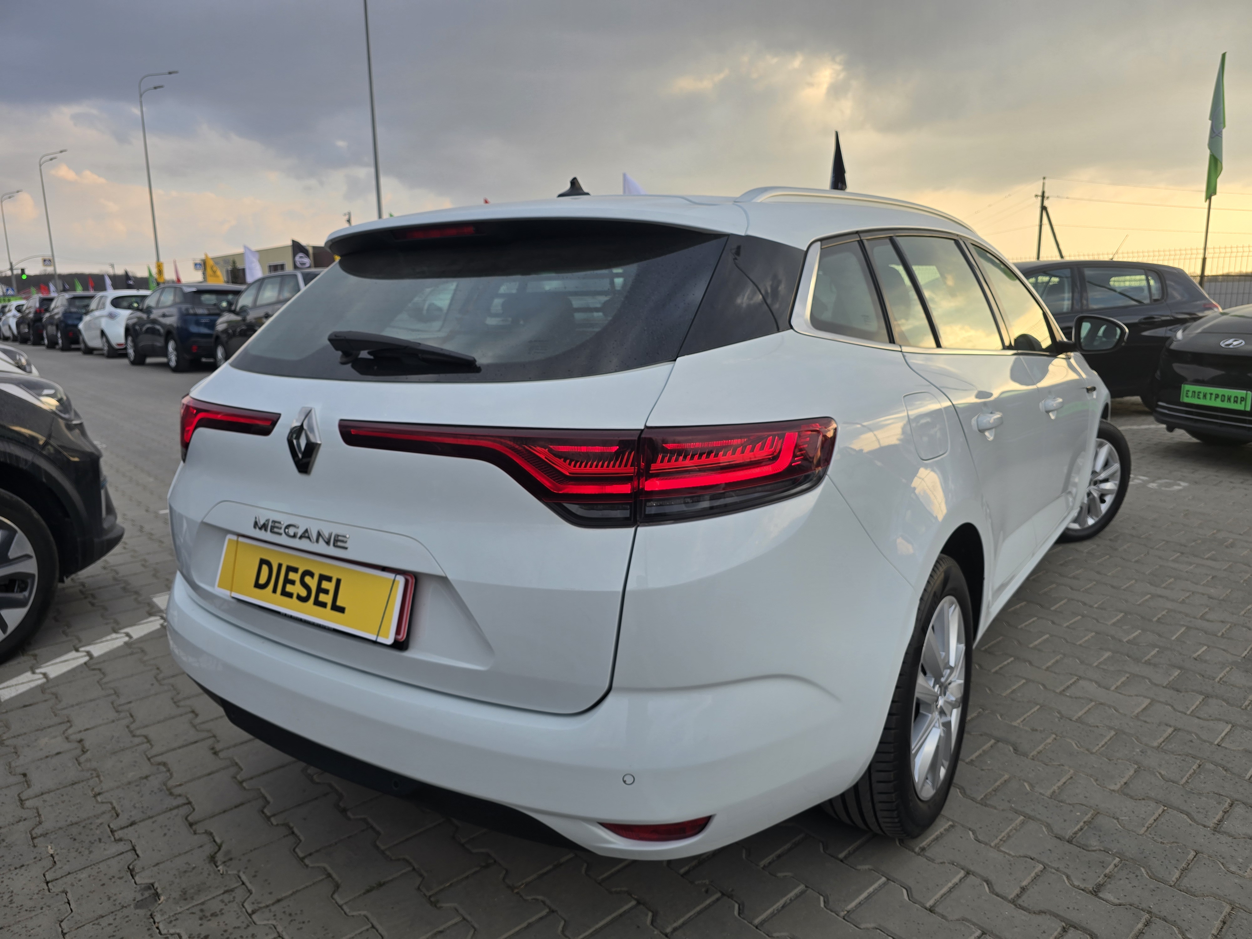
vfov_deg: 58.9
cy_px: 470
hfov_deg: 73.9
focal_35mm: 23
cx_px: 626
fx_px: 832
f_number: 1.7
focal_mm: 6.3
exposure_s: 1/180
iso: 16
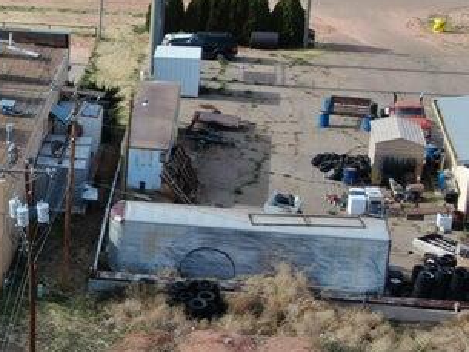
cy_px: 140
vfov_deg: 13.2
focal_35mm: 112
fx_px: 1518
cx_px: -155
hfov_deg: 16.5
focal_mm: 6.92
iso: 100
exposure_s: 1/500
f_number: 3.5
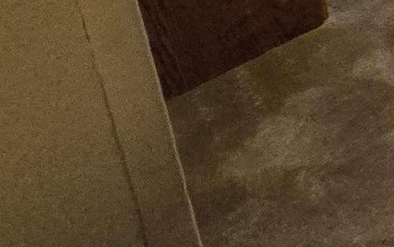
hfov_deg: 14.7
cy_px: -421
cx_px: 971
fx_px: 795
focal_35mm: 74
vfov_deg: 12.1
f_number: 2.2
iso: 1000
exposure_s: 1/60
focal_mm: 2.2
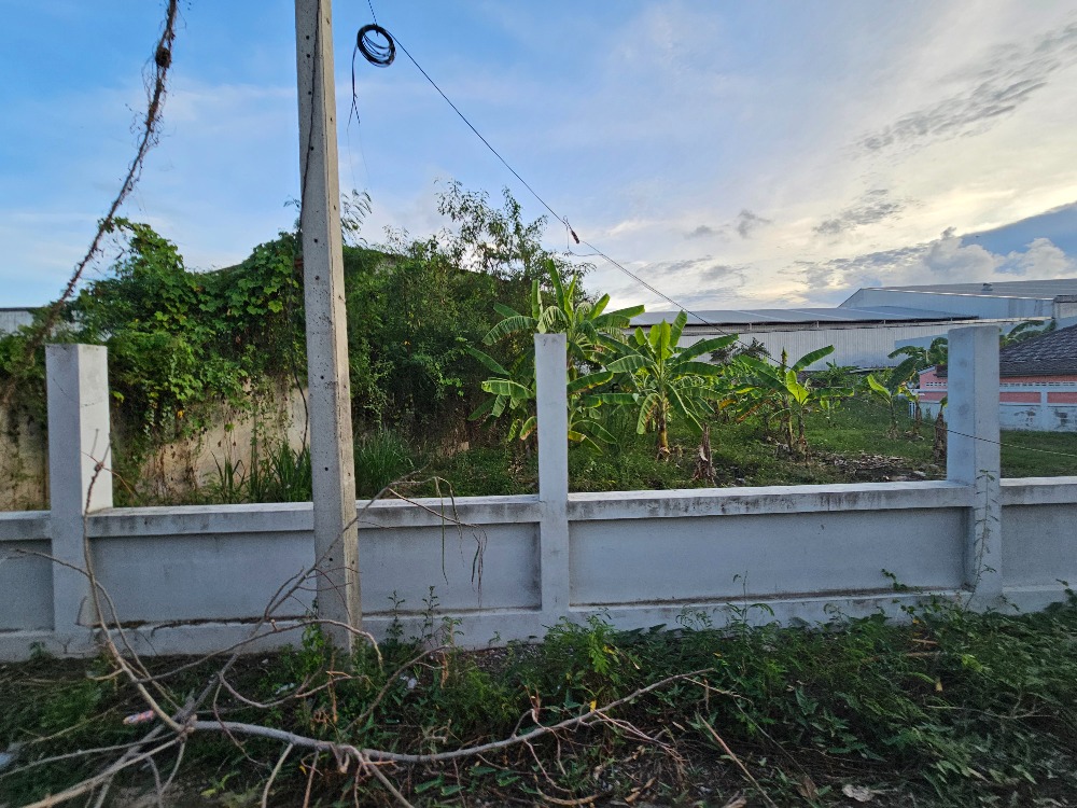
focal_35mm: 13
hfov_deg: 106.2
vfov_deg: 89.9
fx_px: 404
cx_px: 538
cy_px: 404
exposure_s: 1/185
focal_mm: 2.2
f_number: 2.2
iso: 64
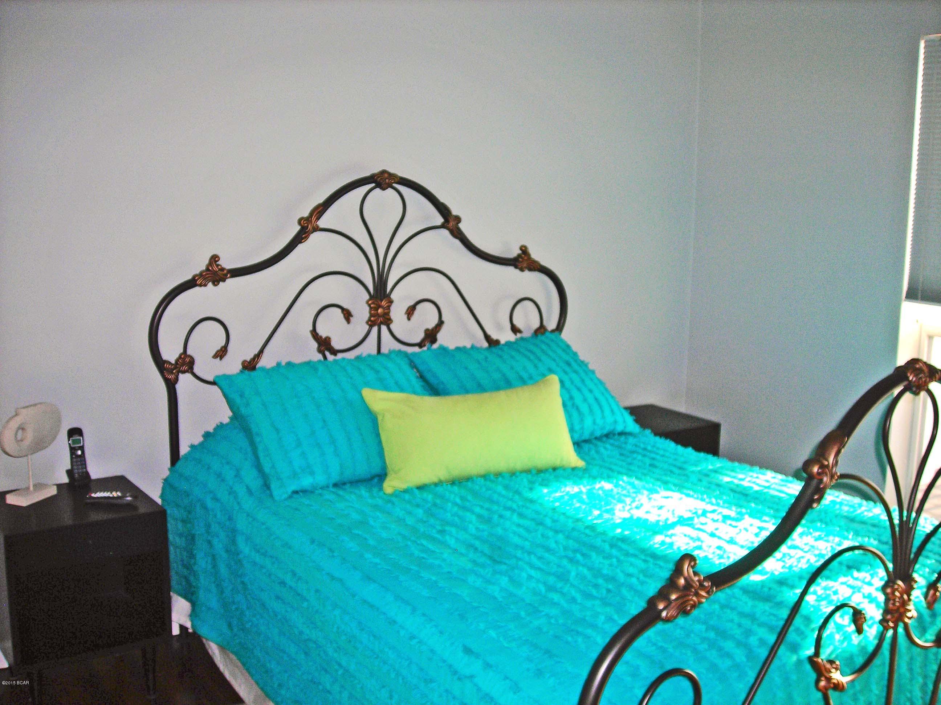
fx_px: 1033
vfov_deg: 37.7
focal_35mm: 38
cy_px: 352
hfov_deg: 49.0
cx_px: 470
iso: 55
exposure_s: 1/60.1
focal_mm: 6.3
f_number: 3.2
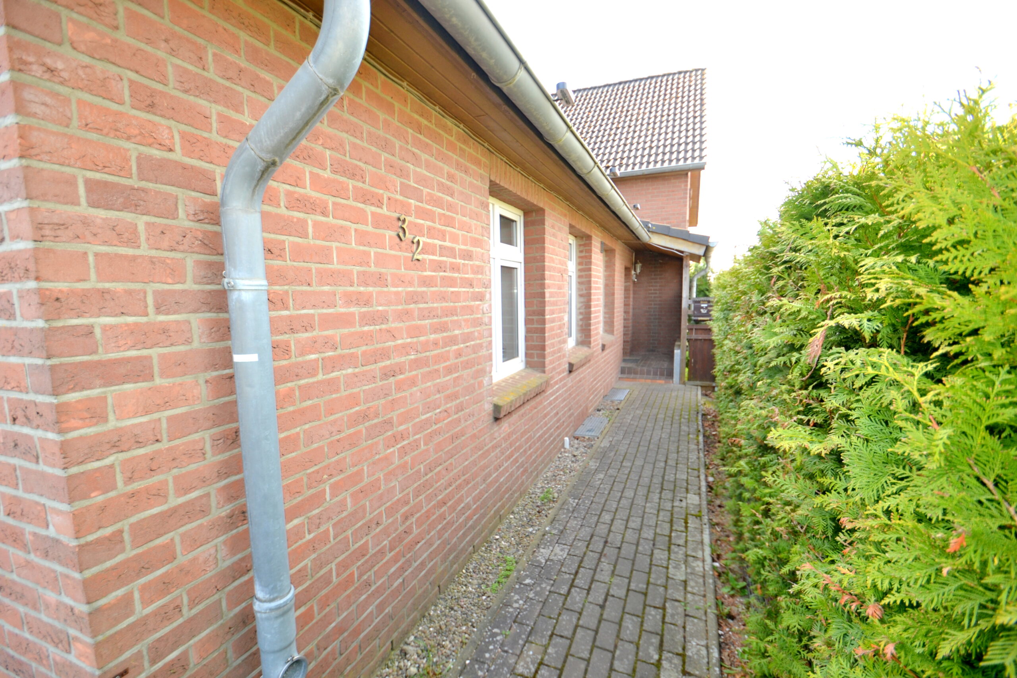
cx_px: 508
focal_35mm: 15
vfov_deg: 77.3
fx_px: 424
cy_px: 339
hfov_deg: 100.4
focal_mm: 10
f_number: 4
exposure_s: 1/125
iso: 125
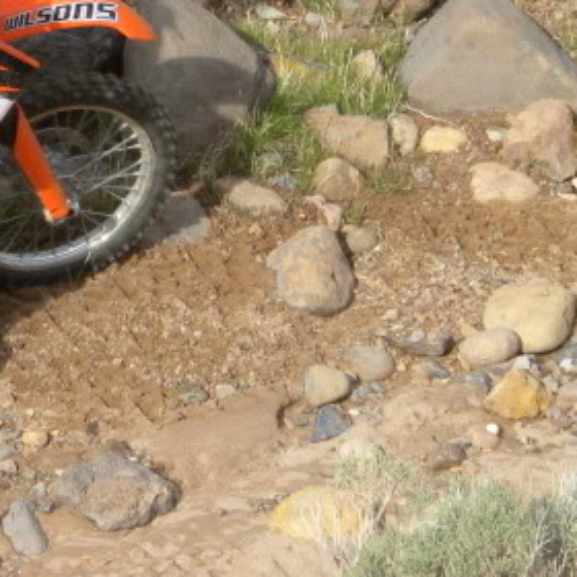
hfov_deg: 8.1
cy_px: 0
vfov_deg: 8.1
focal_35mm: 215
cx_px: 120
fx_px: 4055
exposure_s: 1/430
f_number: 5.1
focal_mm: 15
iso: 122
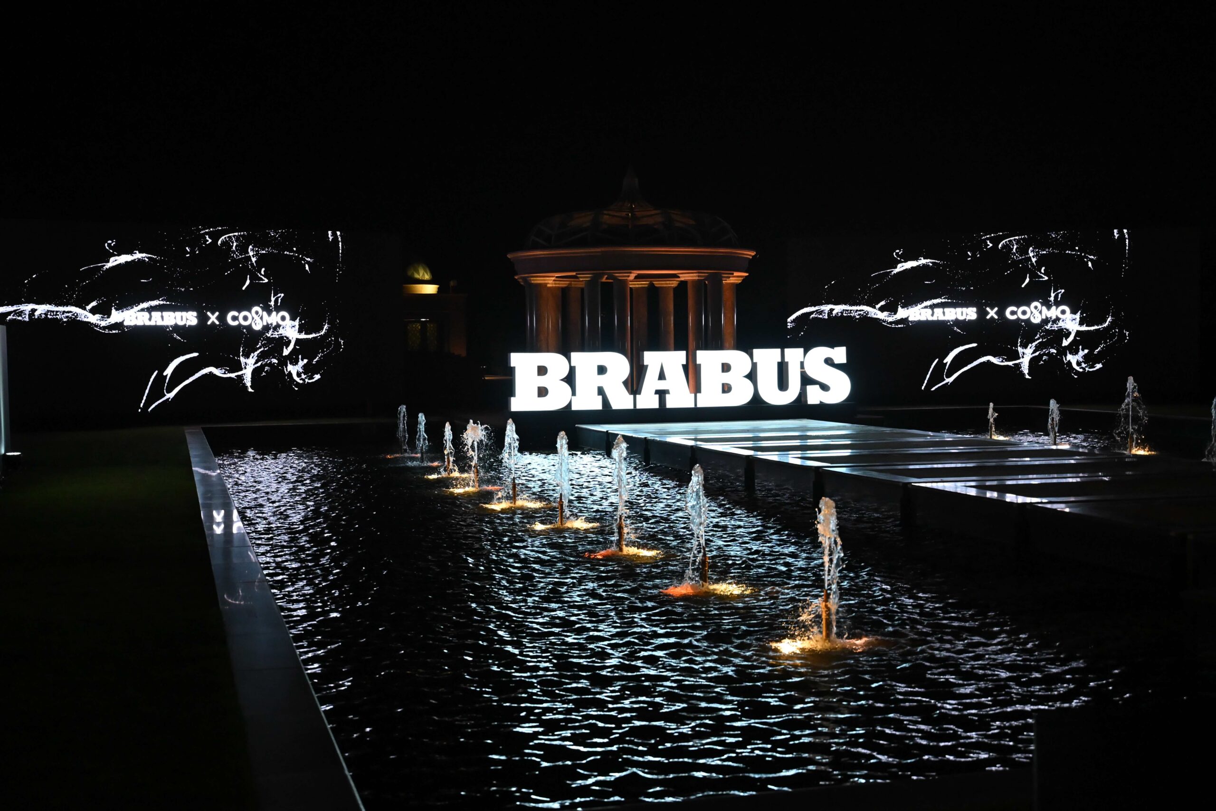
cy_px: 406
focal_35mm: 45
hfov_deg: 43.6
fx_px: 1520
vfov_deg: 29.9
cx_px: 608
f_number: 4
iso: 4000
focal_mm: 45
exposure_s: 1/250
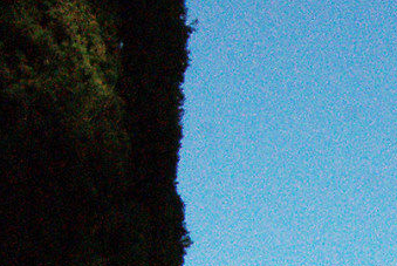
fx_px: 2816
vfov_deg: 5.3
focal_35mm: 255
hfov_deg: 7.7
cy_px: 490
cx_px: 822
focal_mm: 24
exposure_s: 1/400
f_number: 18
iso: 640
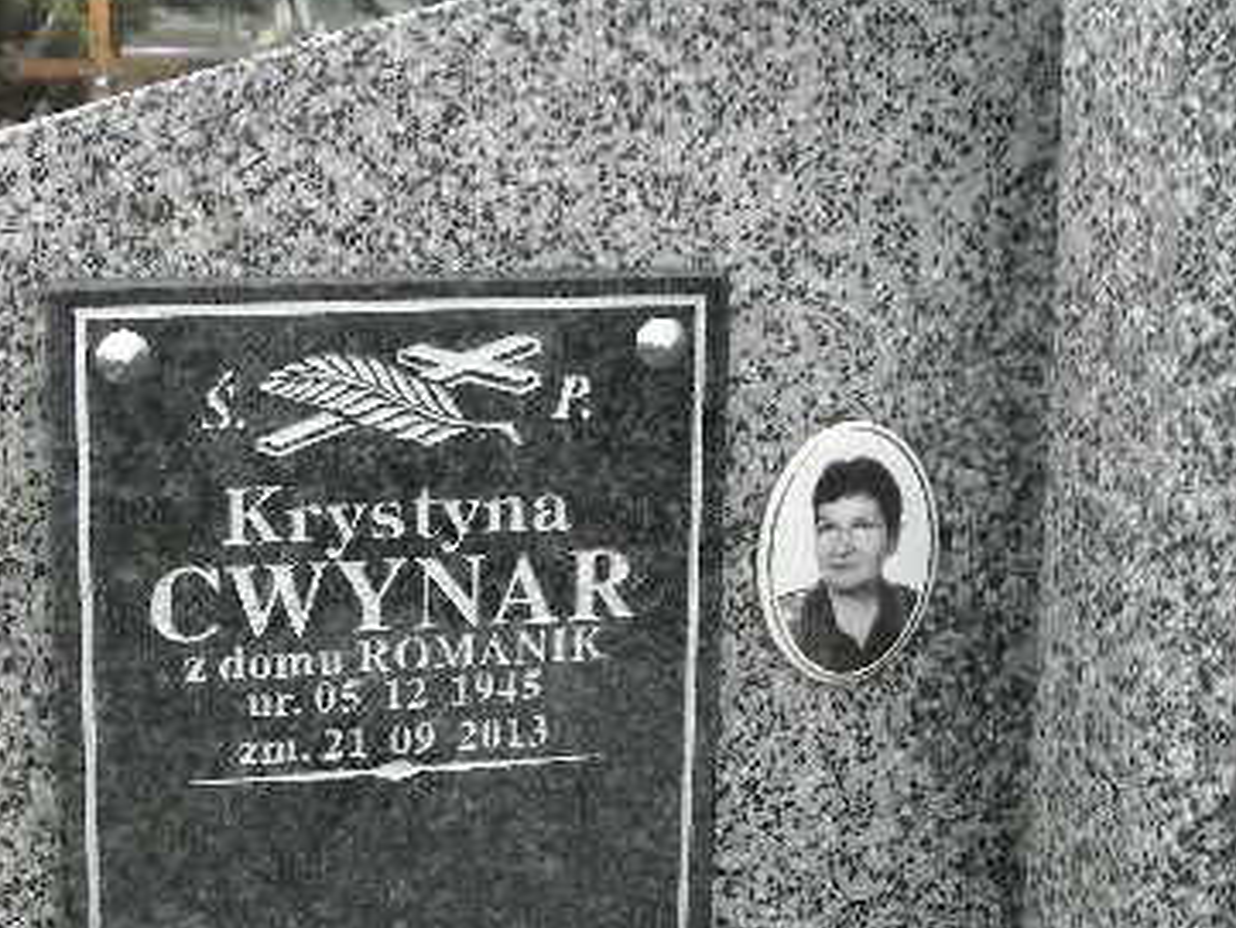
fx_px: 2215
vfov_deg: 23.7
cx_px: 243
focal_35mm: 62
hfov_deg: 30.4
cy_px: 469
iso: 644
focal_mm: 5.7
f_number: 2.8
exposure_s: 1/250
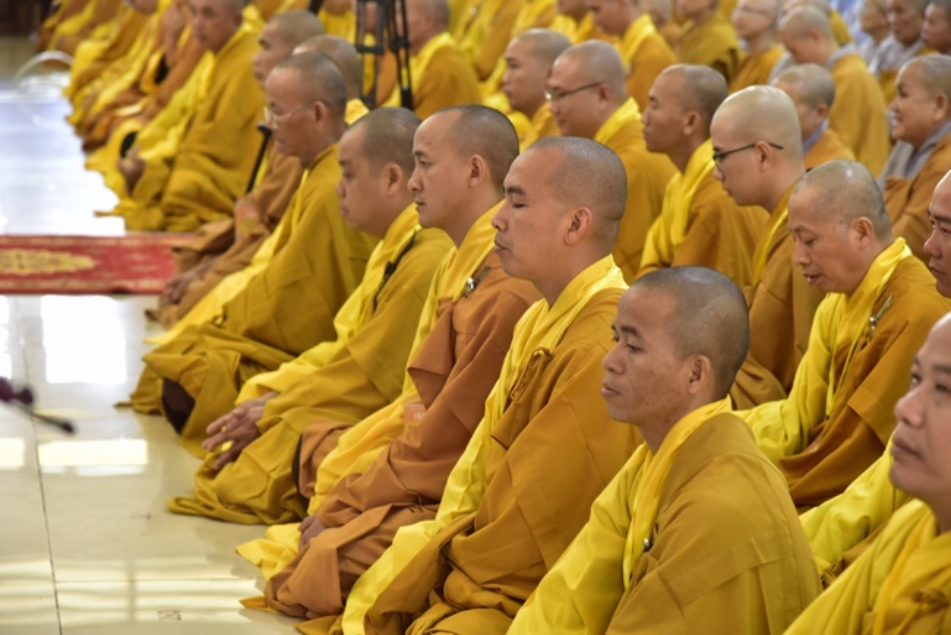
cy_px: 318
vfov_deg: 12.5
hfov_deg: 18.6
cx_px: 476
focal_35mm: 110
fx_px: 2907
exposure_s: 1/30
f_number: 5.6
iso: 1600
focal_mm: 110
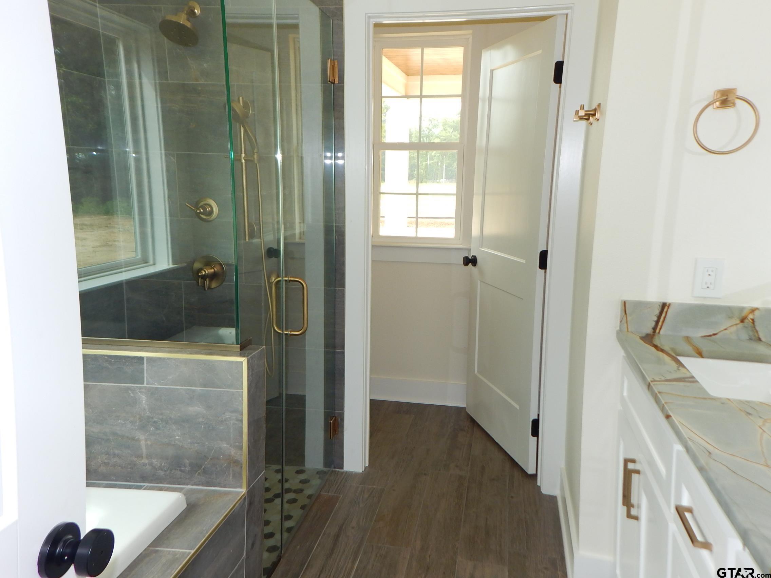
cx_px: 386
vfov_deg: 61.1
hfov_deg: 76.4
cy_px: 289
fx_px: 490
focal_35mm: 22
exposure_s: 1/100
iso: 125
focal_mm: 4
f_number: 3
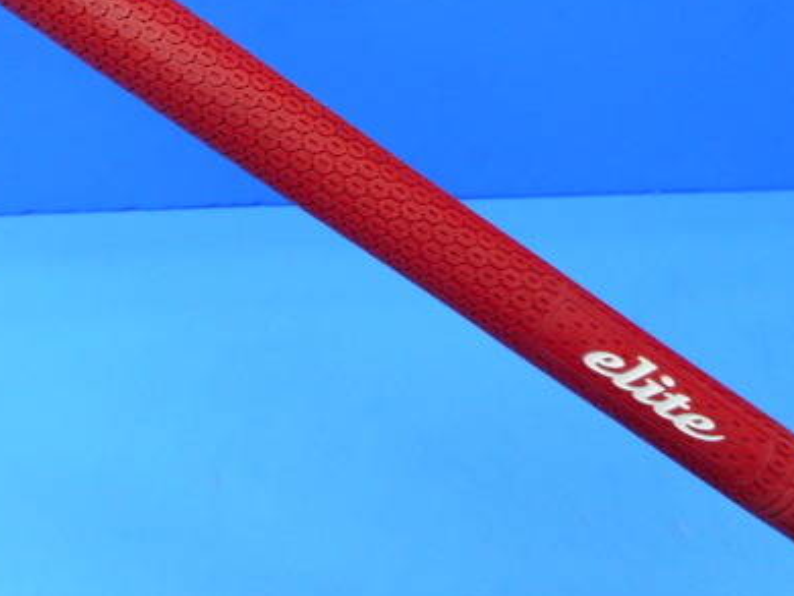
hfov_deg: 45.4
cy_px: 120
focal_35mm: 41
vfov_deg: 34.1
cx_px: 297
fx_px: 941
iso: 140
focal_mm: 4.5
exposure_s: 1/30
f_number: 3.7
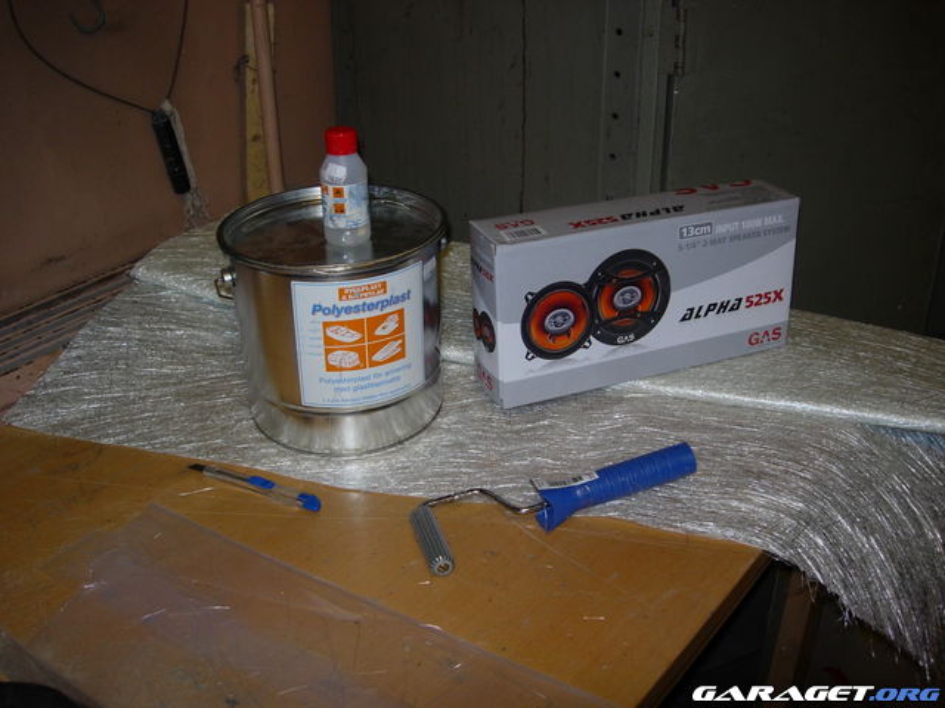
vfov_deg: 37.7
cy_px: 354
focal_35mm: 38
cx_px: 472
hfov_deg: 49.0
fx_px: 1037
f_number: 2.8
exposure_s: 1/64
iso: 79
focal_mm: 7.8
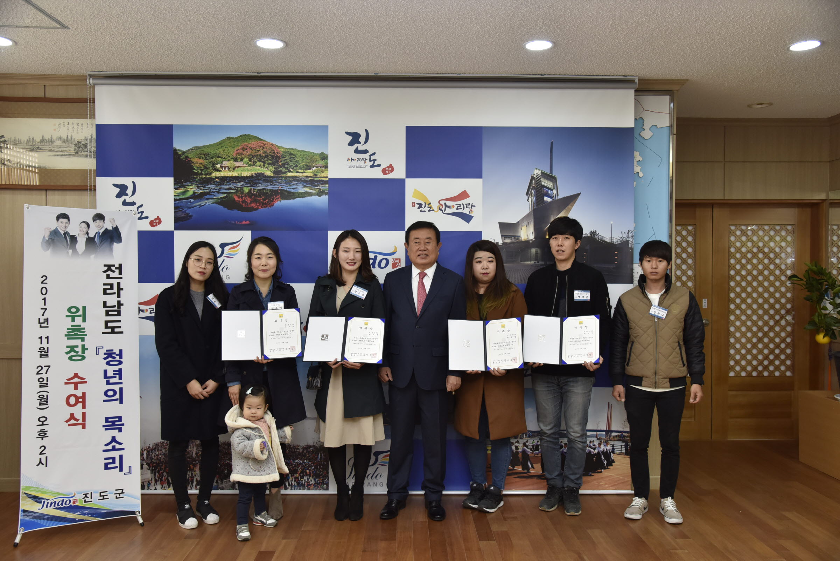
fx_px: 700
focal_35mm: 30
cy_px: 280
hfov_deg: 61.9
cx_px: 420
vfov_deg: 43.6
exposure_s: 1/125
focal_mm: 30
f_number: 5
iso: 800
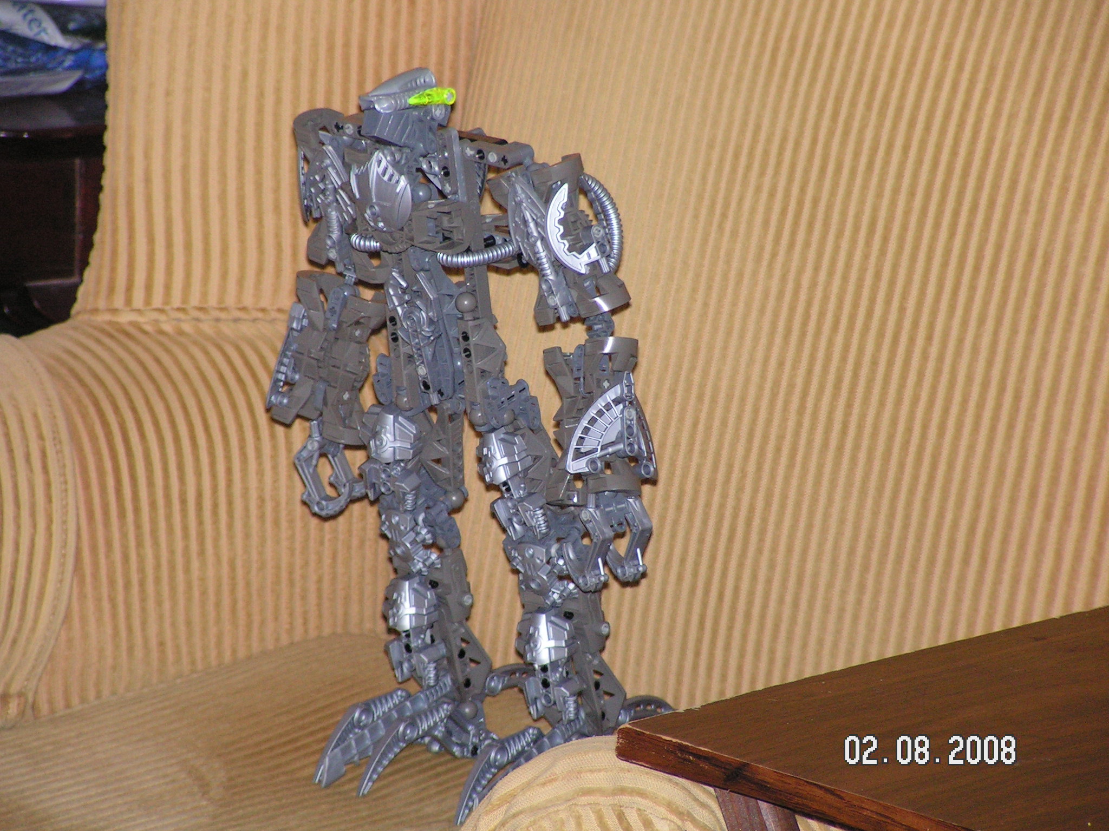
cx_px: 554
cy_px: 416
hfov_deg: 9.2
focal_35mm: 215
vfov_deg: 6.9
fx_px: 6888
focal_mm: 35.9
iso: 200
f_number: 3.3
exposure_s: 1/200
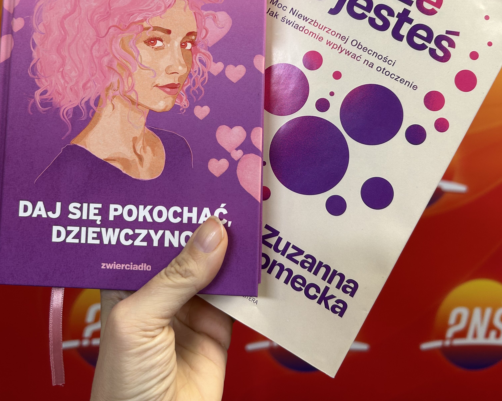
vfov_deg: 42.2
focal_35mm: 34
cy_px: 108
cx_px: 252
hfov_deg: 52.8
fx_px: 505
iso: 40
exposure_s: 1/100
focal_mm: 5.7
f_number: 1.5
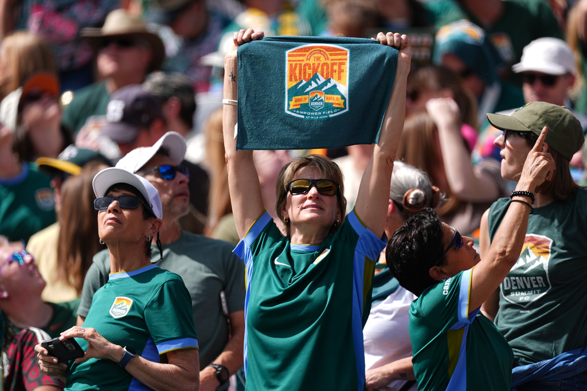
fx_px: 9780
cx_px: 294
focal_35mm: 600
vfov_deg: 2.3
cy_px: 196
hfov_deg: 3.4
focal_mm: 600
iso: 200
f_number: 4
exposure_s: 1/1600
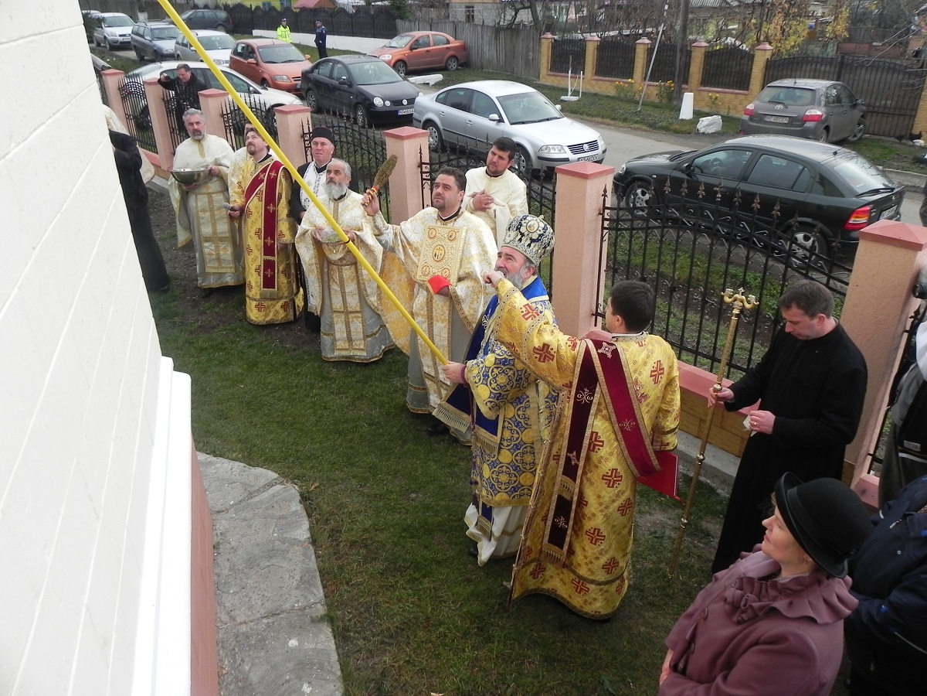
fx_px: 696
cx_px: 464
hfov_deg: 67.3
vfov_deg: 53.1
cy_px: 348
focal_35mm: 26
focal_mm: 4.6
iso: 160
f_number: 5
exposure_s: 1/157
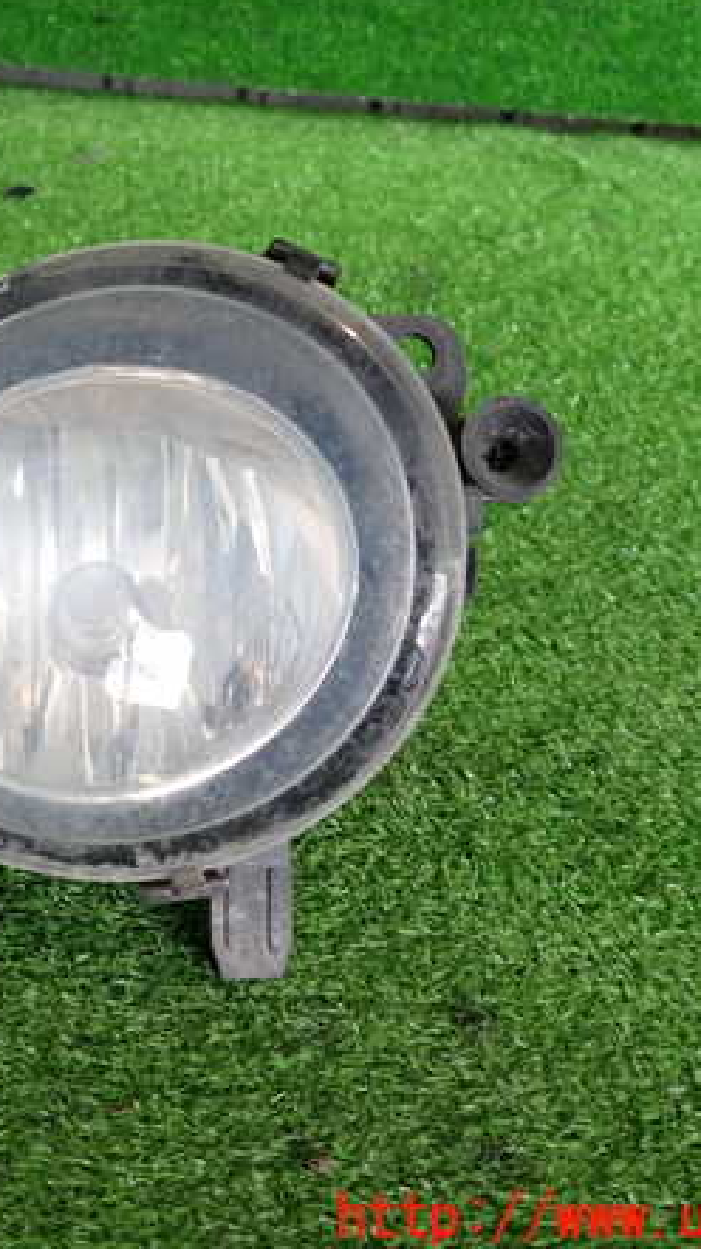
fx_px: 1225
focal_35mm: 37
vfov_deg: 54.0
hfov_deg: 31.0
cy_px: 619
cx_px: 127
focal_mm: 4.5
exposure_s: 1/50
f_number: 2
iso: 200
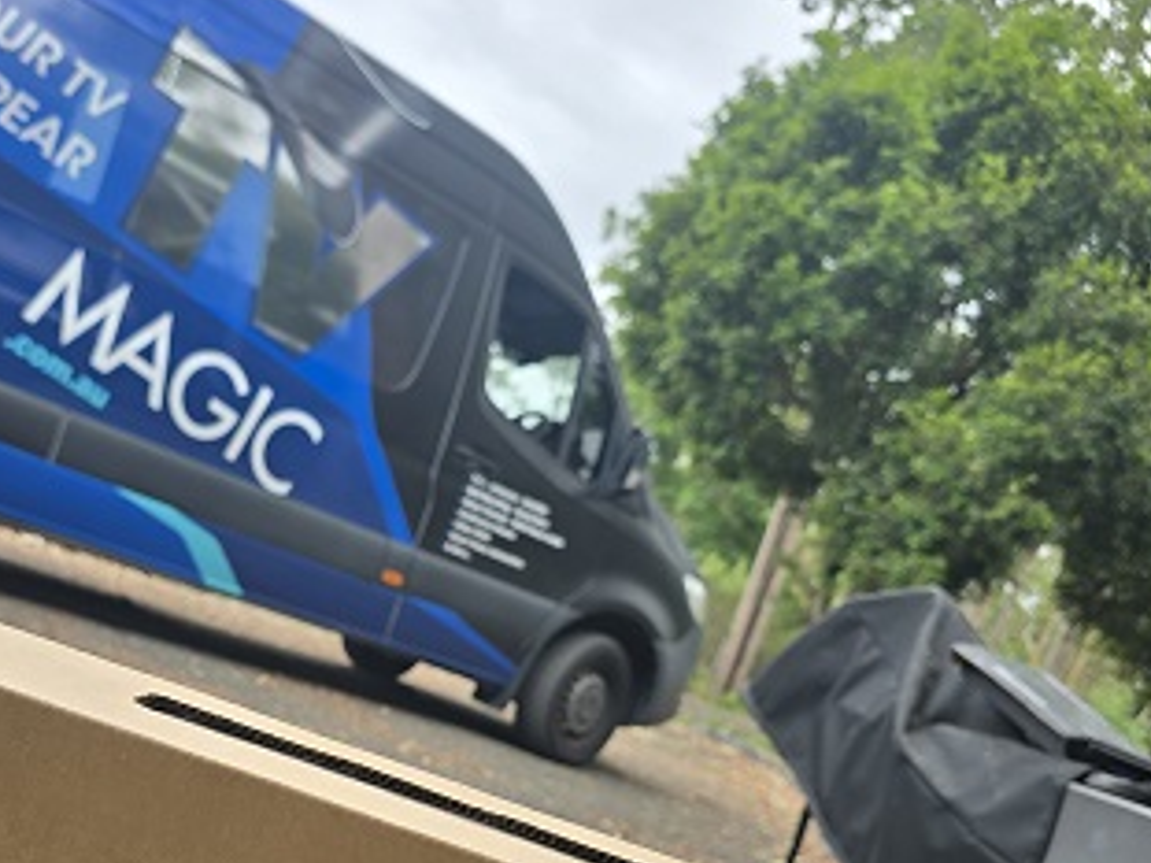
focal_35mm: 37
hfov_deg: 48.5
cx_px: 311
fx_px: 1230
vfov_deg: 37.7
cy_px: 650
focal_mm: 6.3
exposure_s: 1/399
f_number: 1.7
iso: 12
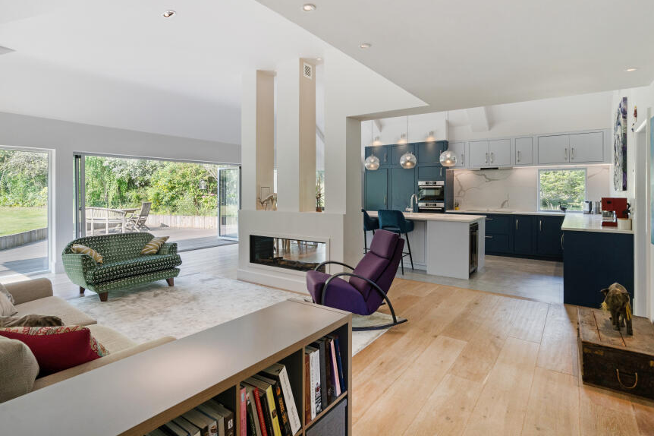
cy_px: 191
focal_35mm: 19
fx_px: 345
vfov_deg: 64.3
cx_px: 303
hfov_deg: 86.8
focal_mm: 16
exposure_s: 1/40
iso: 640
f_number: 9
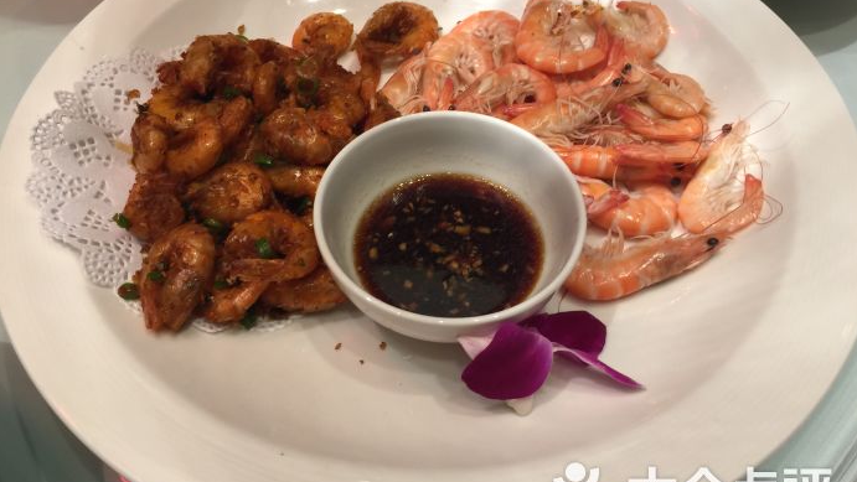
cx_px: 430
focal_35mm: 32
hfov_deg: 61.0
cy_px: 231
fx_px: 727
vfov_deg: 36.7
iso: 40
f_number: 2.2
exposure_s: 1/15
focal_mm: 4.15
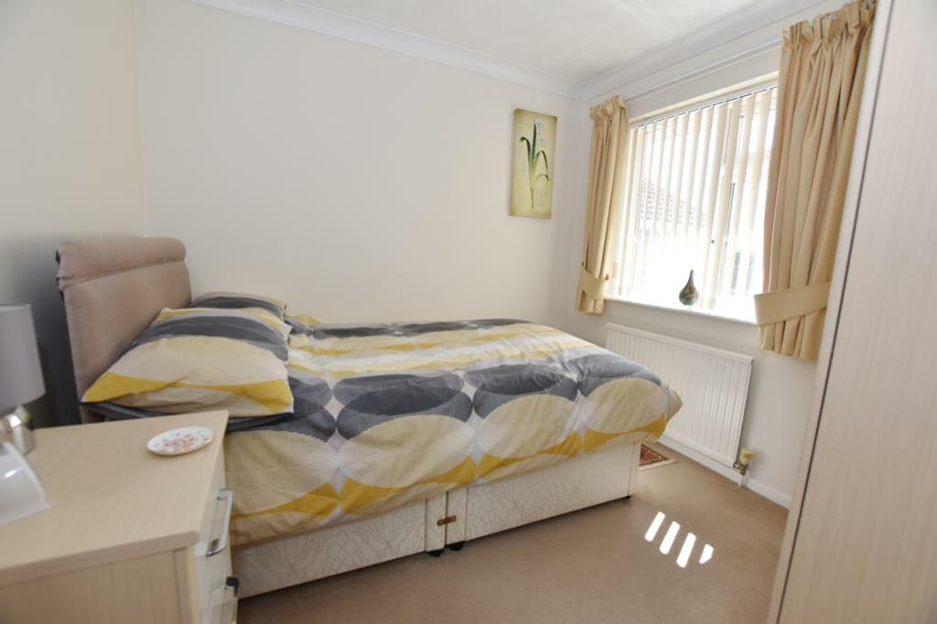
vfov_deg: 77.3
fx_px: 390
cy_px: 312
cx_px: 468
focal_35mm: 15
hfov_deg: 100.4
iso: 400
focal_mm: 10
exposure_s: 1/250
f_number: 5
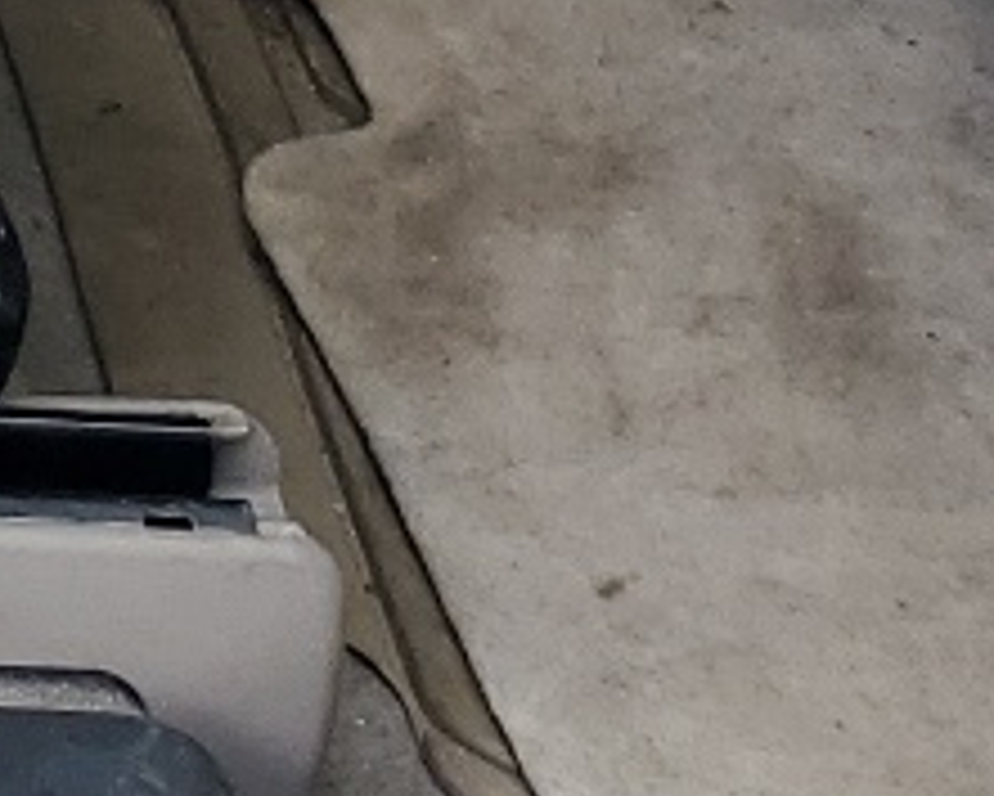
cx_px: -1804
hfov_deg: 8.9
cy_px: -1781
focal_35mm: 184
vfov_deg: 7.2
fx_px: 5415
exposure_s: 1/200
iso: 50
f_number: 1.5
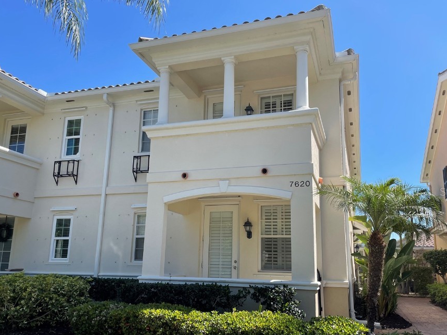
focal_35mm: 31
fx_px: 400
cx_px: 223
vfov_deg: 45.3
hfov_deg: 58.4
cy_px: 191
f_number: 1.6
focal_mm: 4.2
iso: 32
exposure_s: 1/2092
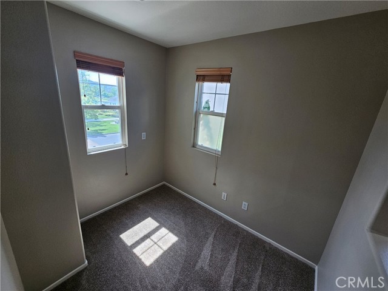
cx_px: 194
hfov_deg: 106.2
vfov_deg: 89.9
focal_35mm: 13
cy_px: 146
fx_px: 146
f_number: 2.2
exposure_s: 1/120
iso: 80
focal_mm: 2.2
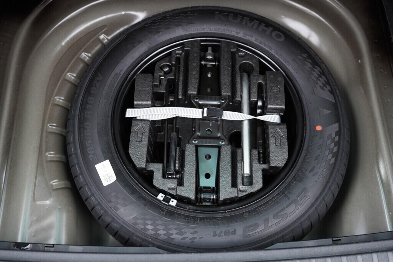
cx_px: 196
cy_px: 131
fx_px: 393
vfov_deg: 36.9
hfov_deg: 53.1
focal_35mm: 36
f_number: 2.8
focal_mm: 24
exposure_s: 1/40
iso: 400
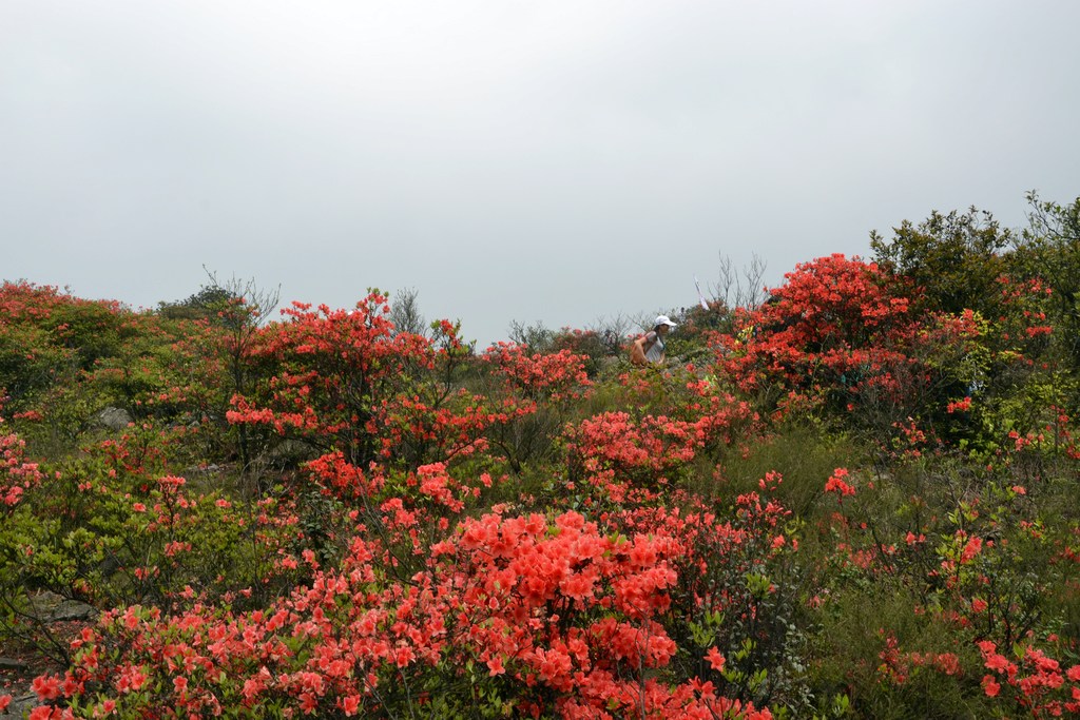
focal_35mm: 36
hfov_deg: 53.1
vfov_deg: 36.9
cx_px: 540
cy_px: 360
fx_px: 1080
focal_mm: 24
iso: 100
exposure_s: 1/80
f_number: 11
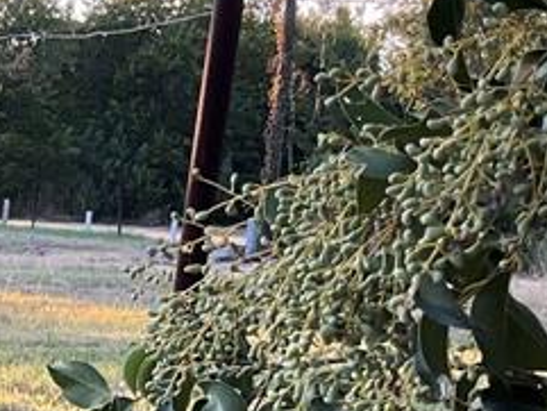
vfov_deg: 11.8
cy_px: 511
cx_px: -159
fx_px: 1945
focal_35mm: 123
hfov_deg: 15.3
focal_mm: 3
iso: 20
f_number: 1.8
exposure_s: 1/120
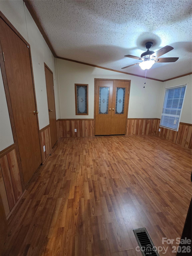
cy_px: 128
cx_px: 96
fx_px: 96
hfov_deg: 89.9
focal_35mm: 13
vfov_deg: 106.2
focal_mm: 2.2
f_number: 1.9
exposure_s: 1/60
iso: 1000
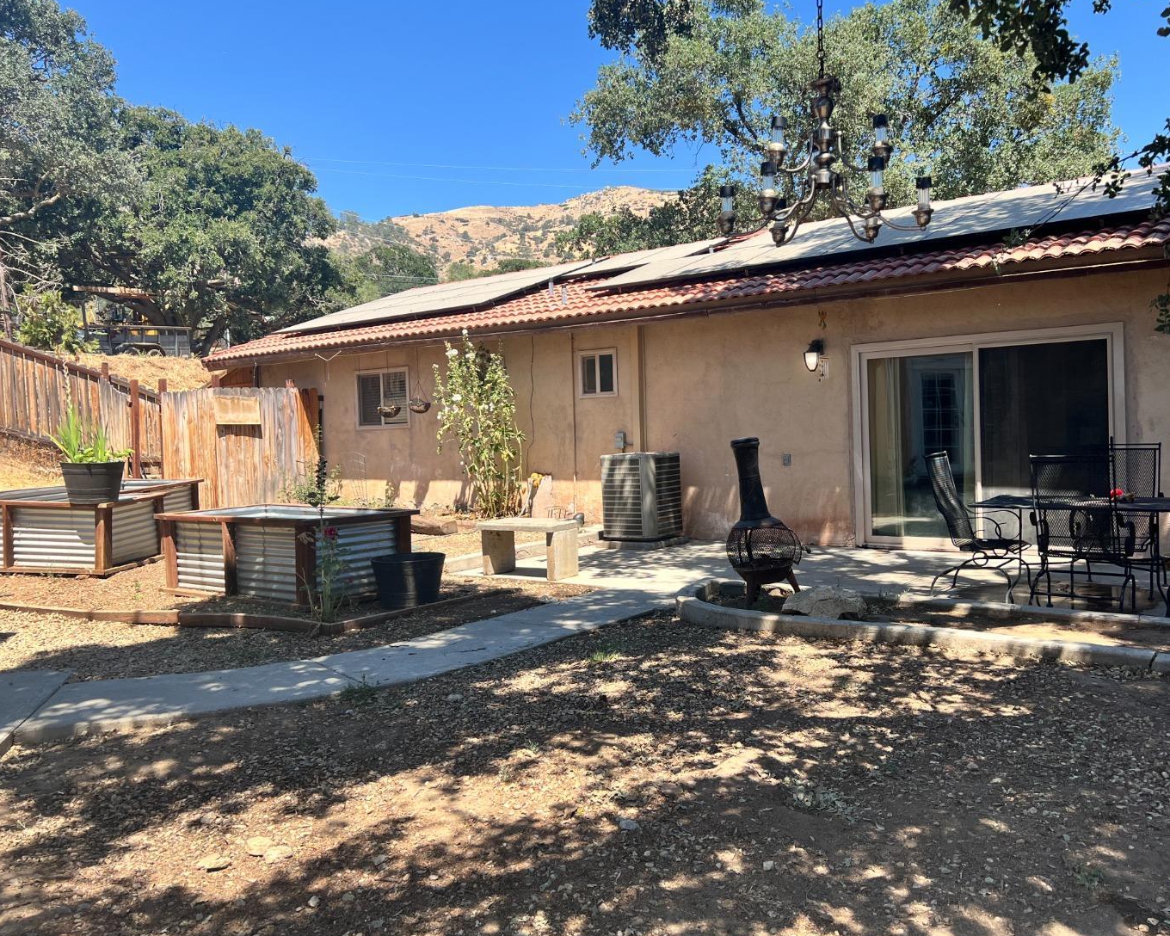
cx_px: 627
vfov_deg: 51.5
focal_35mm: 28
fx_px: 970
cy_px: 465
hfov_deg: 62.1
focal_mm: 5.7
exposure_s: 1/1531
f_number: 1.5
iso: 50
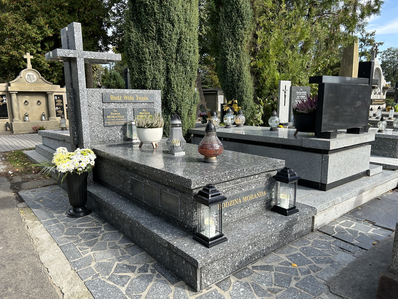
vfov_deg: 53.1
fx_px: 299
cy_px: 150
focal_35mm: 26
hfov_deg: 67.3
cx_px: 199
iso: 50
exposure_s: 1/1147
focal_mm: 5.7
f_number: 1.5
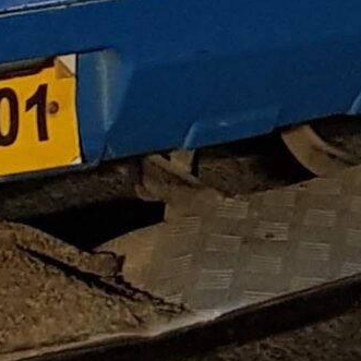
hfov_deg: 9.4
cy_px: -821
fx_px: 2100
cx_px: -285
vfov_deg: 8.0
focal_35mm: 178
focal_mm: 4.3
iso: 200
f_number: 1.7
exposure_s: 1/10
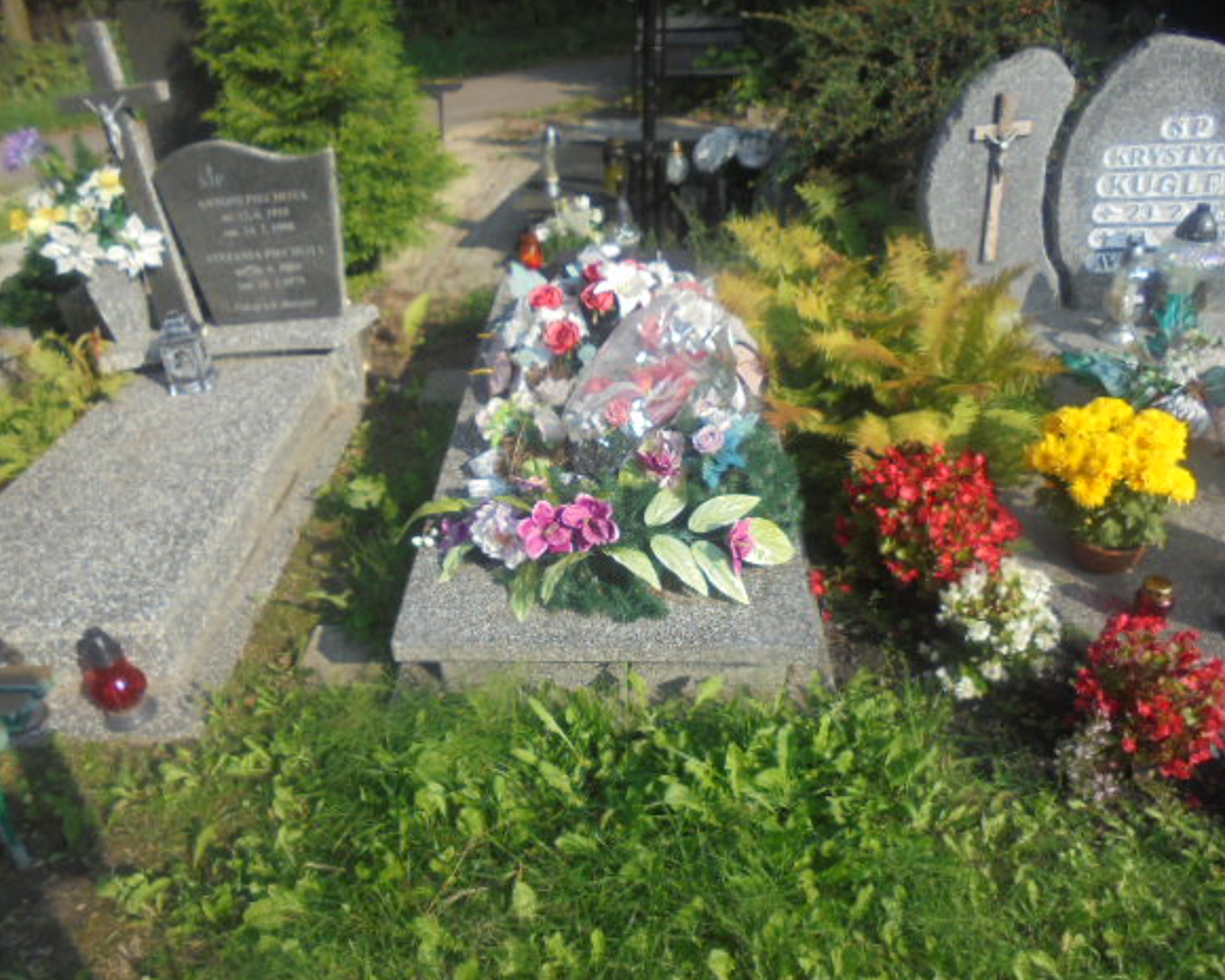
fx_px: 1015
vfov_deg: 51.5
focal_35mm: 28
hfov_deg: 62.2
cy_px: 479
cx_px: 598
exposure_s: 1/800
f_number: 3.5
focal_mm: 4.6
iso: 100
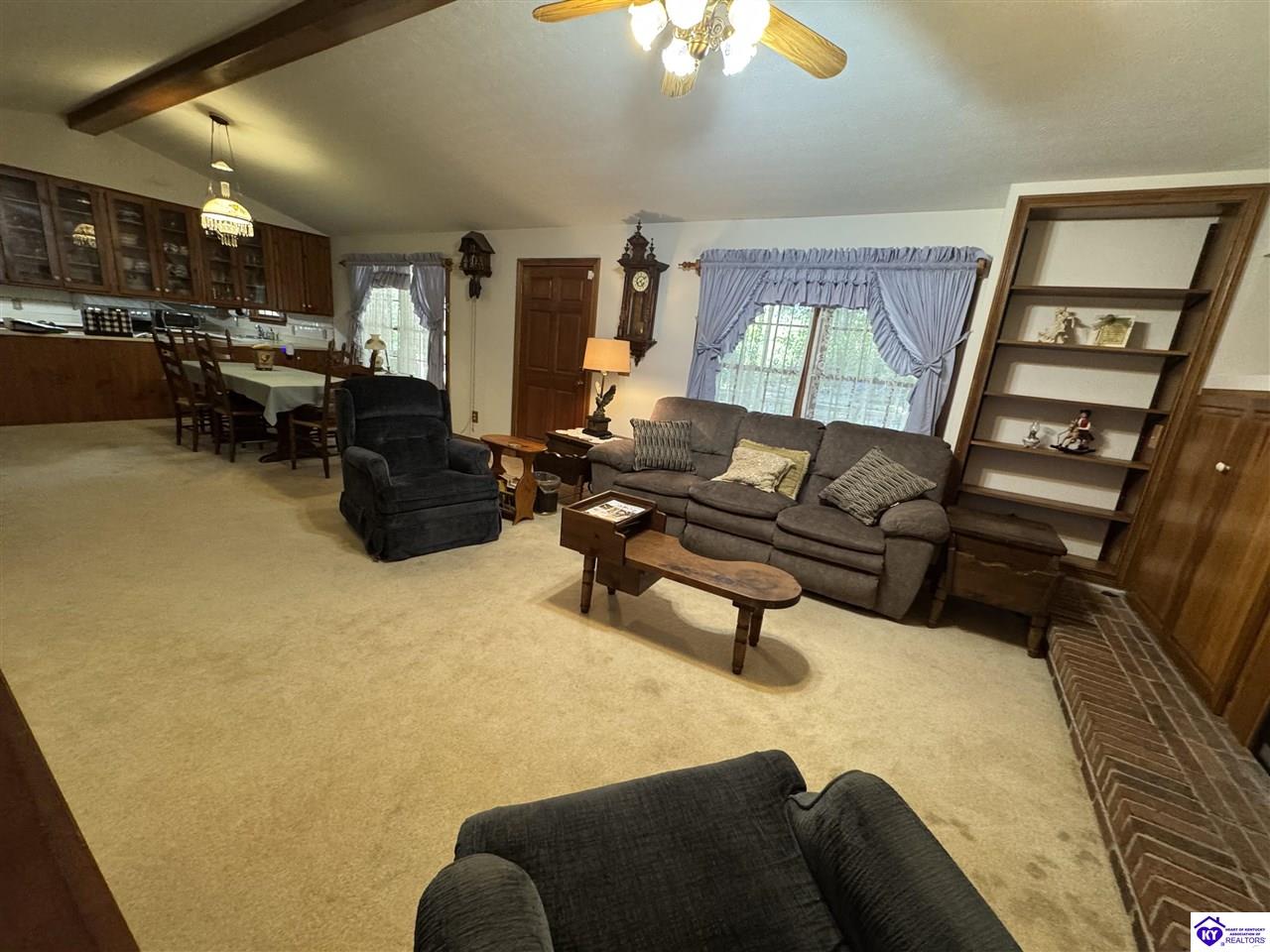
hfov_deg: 102.1
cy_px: 476
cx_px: 635
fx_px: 514
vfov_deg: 85.7
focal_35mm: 14
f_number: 2.2
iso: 500
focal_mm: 2.22
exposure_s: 1/60
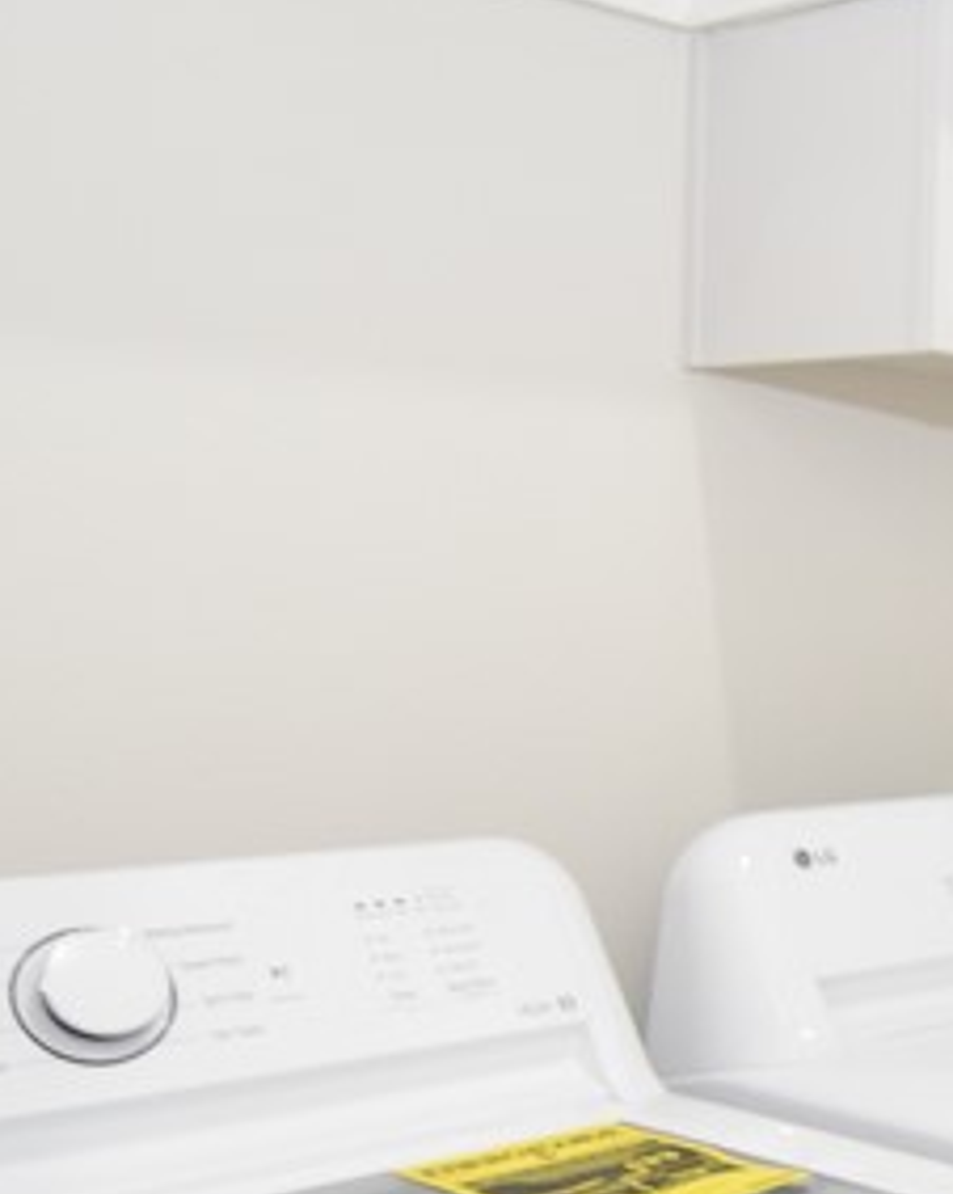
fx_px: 1906
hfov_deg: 23.7
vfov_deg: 34.8
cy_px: 561
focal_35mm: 54
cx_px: 1328
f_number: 4.5
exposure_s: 1/80
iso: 800
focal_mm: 10
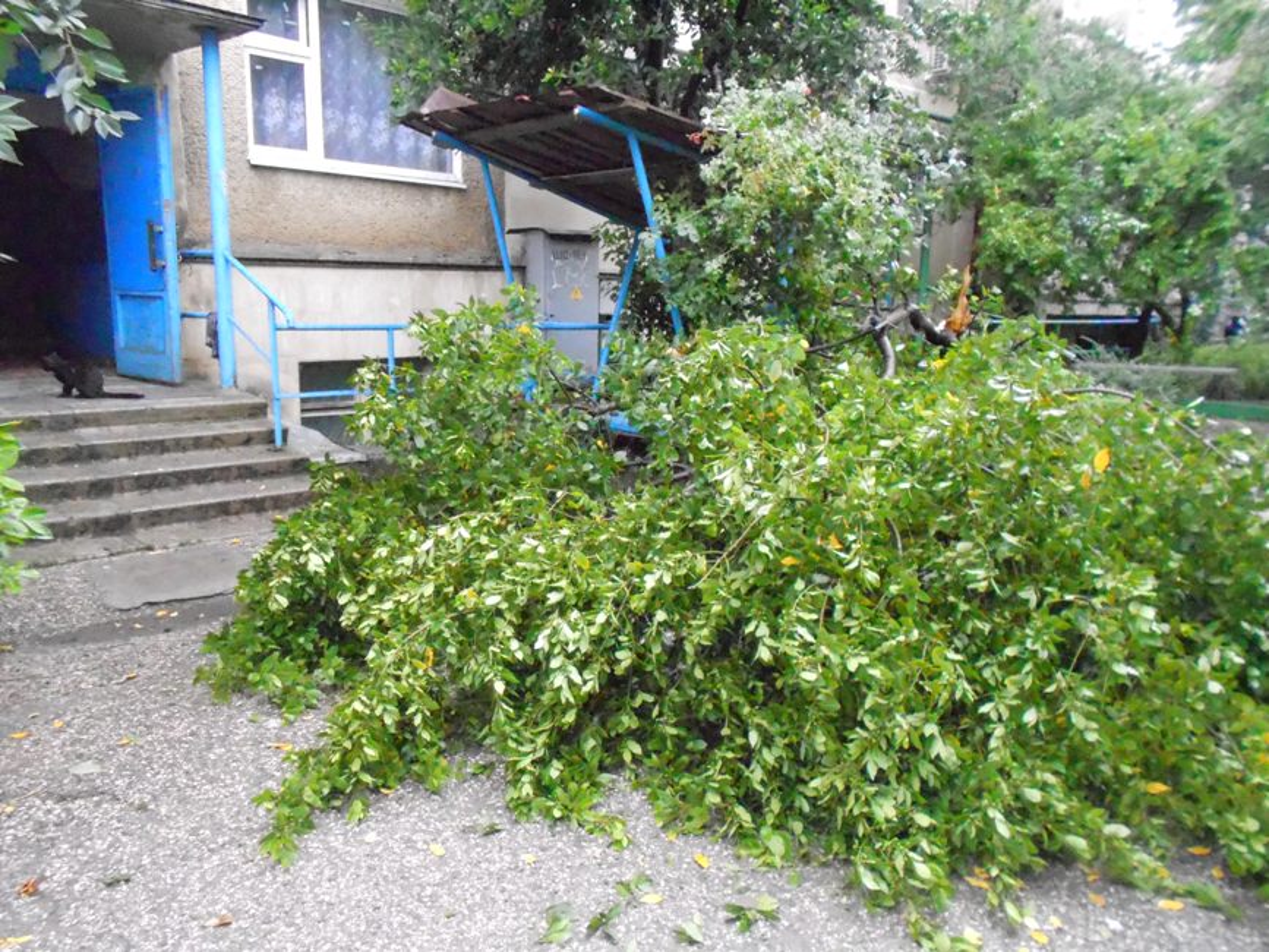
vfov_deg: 53.1
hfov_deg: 67.3
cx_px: 634
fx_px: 953
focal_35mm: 26
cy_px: 476
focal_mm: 4.6
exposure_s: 1/1000
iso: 1600
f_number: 3.2
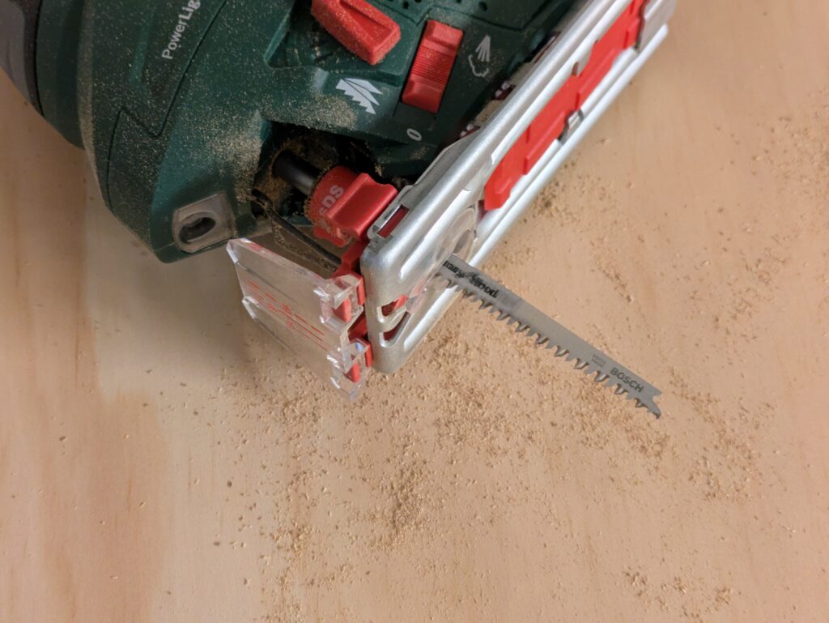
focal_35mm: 51
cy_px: 312
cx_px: 414
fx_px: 1222
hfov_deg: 37.5
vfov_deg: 28.6
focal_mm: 5.43
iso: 293
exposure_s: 1/33.3
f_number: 1.89
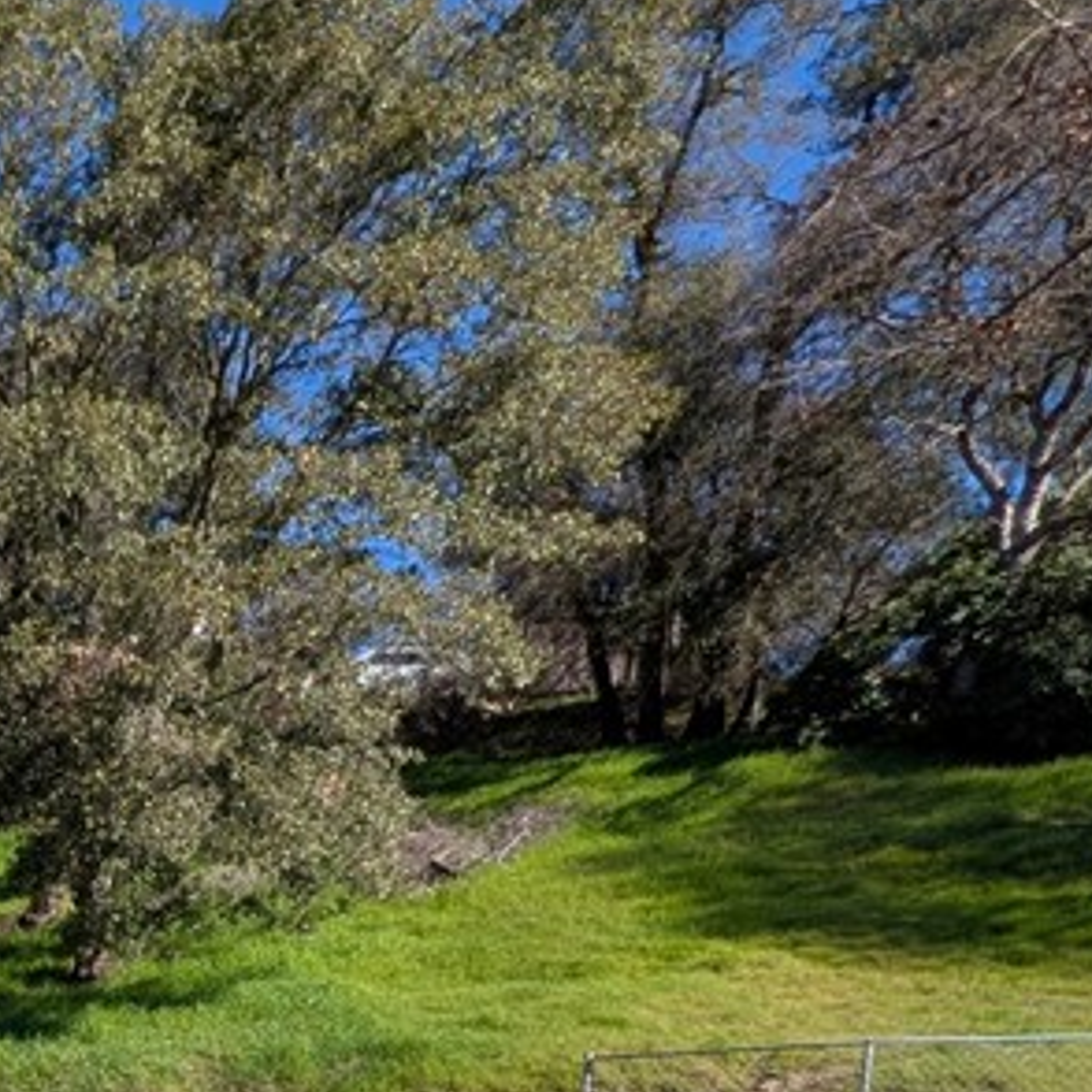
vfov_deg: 33.2
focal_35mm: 40
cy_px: 1348
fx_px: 1428
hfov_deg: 29.5
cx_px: -464
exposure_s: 1/633
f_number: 2.2
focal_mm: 1.54
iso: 34
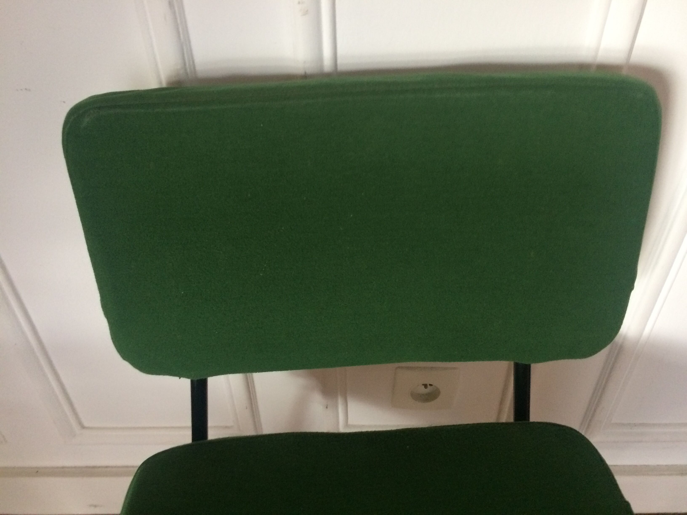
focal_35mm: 29
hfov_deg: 61.7
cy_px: 258
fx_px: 576
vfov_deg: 48.2
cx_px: 344
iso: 250
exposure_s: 1/33
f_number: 2.2
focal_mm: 4.15
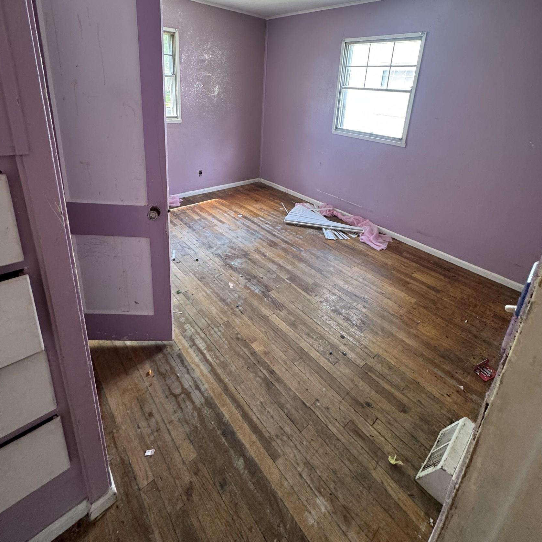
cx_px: 272
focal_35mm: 17
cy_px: 181
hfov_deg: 84.0
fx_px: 301
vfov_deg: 81.2
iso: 200
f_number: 2.2
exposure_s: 1/120
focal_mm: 2.22
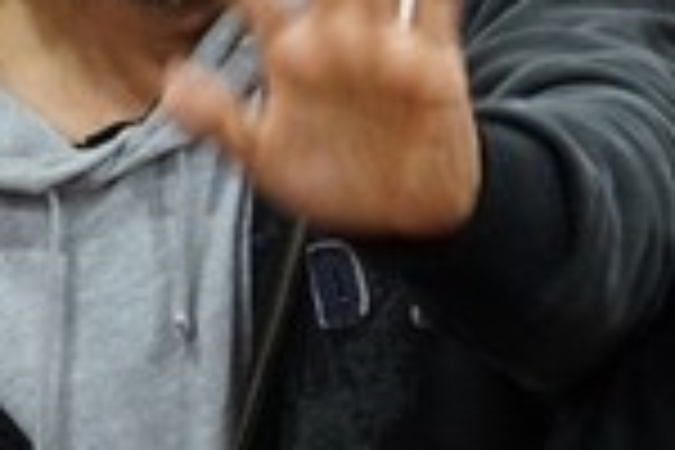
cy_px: -88
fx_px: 12393
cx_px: 238
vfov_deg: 2.1
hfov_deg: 3.1
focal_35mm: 661
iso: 6400
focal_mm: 110
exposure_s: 1/60
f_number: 5.6
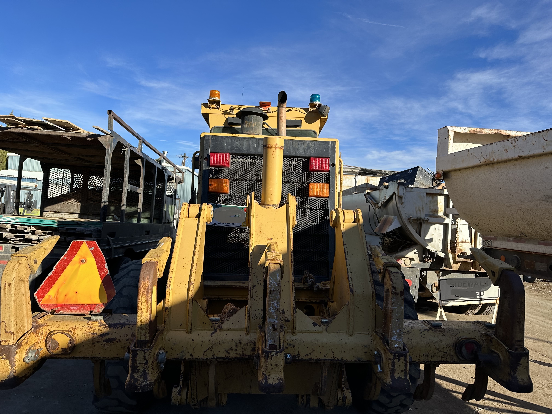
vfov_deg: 56.8
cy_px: 207
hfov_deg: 71.6
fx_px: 383
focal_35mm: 24
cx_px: 276
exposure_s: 1/2882
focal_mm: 6.86
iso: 80
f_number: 1.78
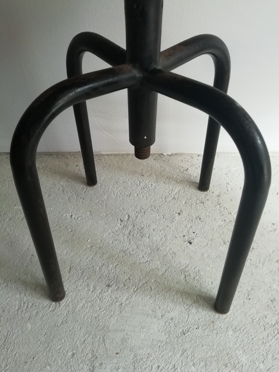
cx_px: 140
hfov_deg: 53.1
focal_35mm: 26
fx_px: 279
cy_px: 186
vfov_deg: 67.3
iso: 64
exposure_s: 1/100
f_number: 2.2
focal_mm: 3.46
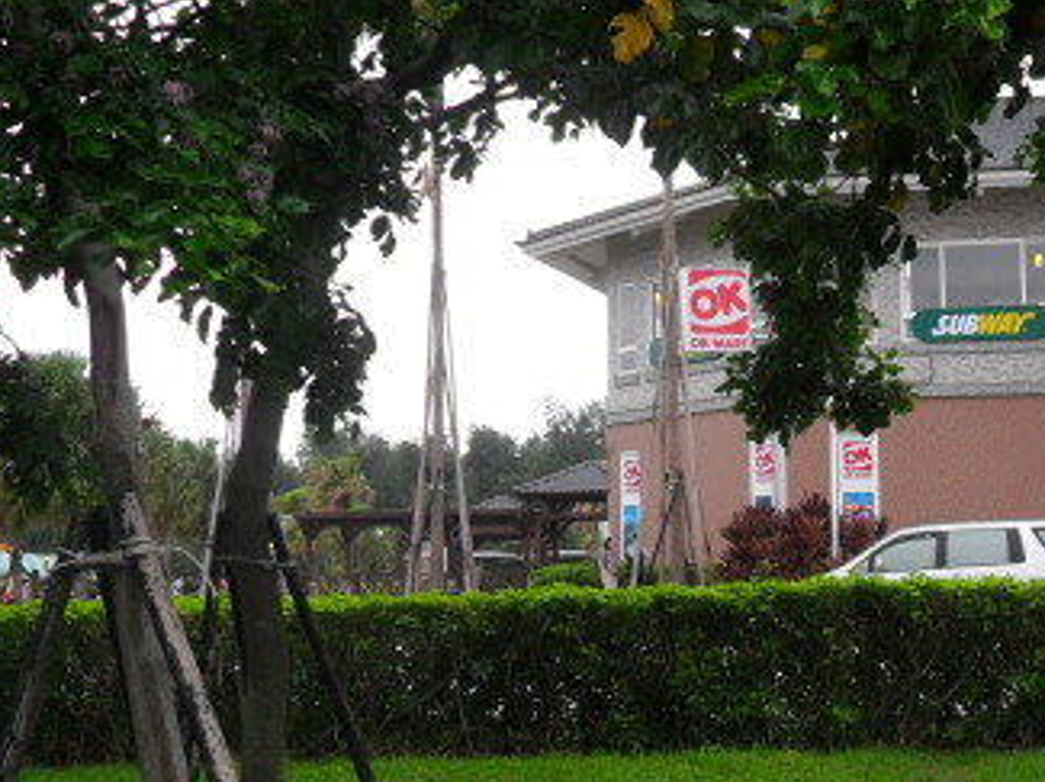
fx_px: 2081
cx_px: 785
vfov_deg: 21.1
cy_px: 554
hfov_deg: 27.8
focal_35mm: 69
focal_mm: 6.2
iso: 100
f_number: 2.8
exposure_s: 1/250
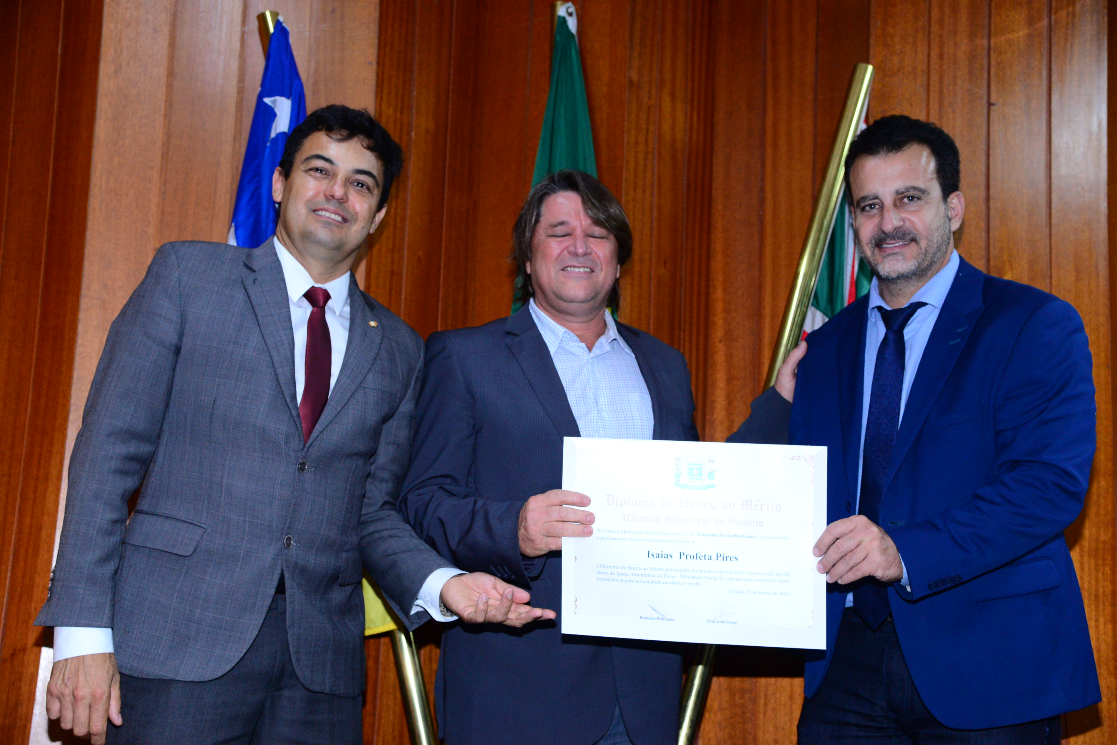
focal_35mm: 52
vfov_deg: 26.0
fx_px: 1614
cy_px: 372
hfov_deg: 38.2
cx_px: 558
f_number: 4.5
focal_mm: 52
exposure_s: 1/125
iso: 2500
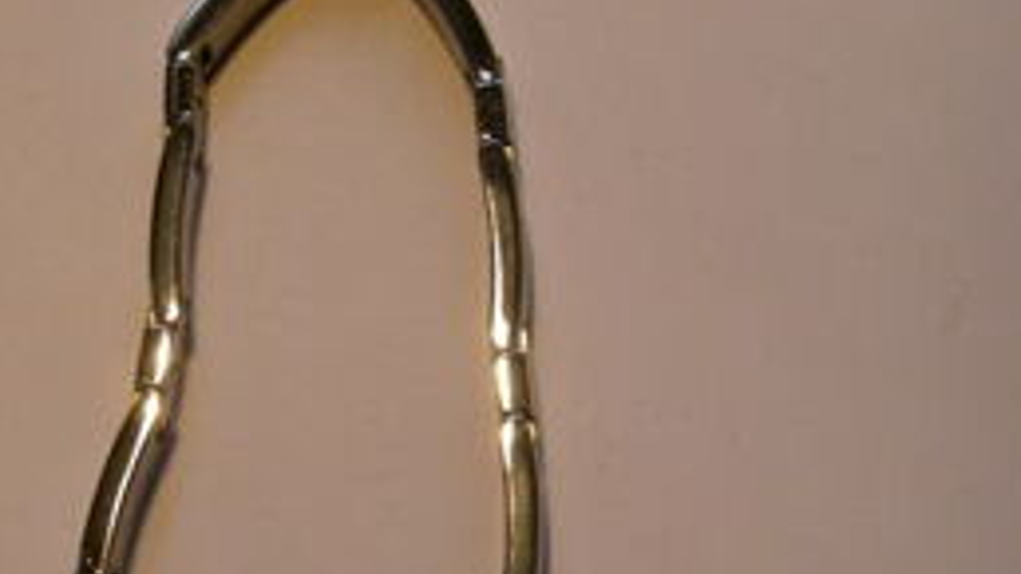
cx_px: 313
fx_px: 2084
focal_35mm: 77
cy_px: 479
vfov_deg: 15.5
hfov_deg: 27.3
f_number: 3.5
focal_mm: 6.3
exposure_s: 1/50
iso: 80
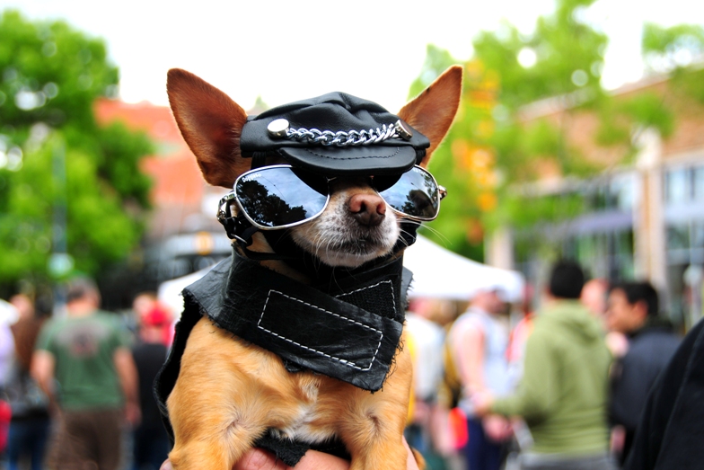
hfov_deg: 36.2
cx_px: 348
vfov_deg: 24.6
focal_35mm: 55
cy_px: 233
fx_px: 1076
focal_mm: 36
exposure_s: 1/250
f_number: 4.2
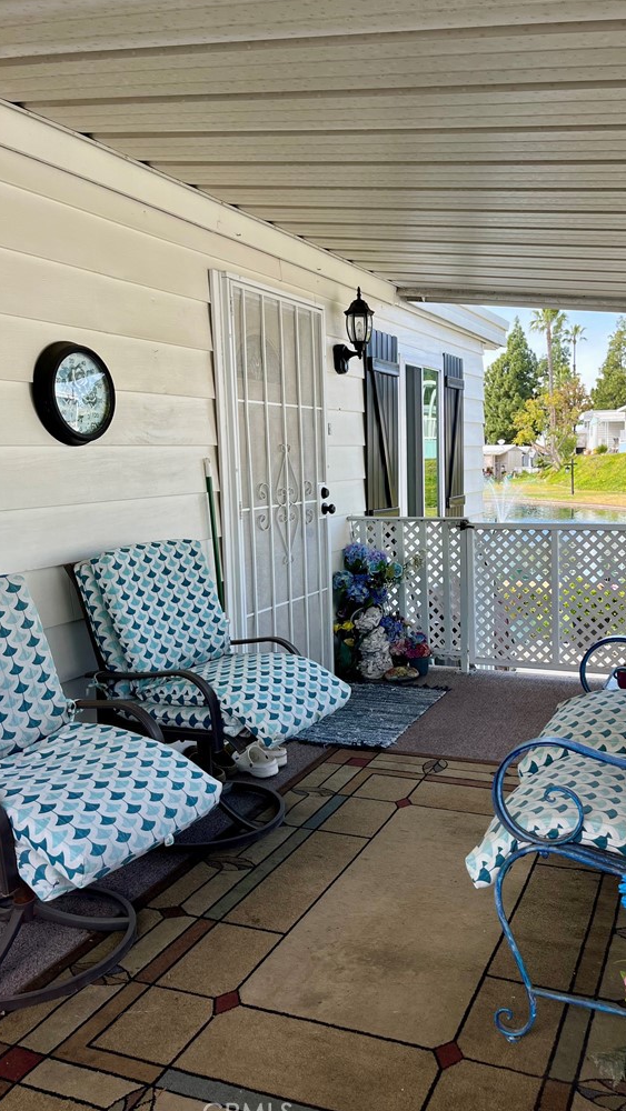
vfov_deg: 66.1
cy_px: 560
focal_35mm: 29
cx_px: 380
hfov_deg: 40.0
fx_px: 855
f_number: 1.6
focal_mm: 5.1
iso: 50
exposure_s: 1/495
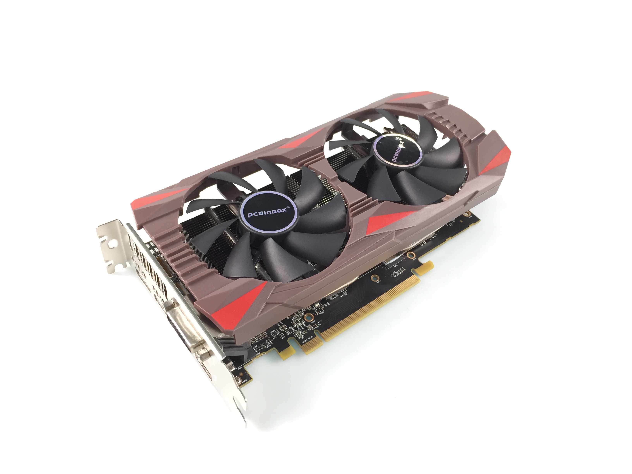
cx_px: 316
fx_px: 529
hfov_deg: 61.7
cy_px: 237
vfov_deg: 48.2
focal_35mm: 29
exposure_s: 1/33
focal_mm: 4.15
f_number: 2.2
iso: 64
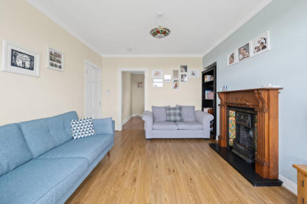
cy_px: 102
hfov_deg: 104.3
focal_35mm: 14
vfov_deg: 81.2
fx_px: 119
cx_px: 154
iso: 640
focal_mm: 14
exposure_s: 1/25
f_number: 8
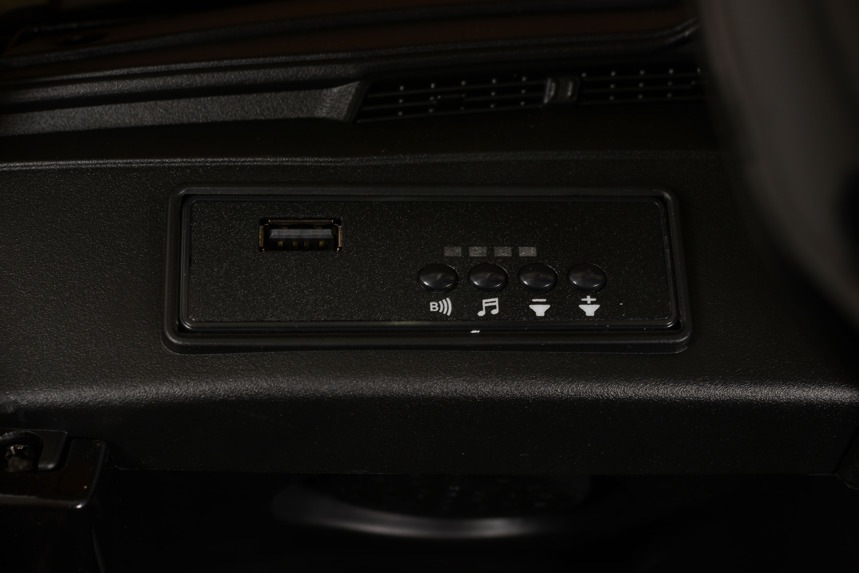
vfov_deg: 22.6
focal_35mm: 60
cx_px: 430
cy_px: 286
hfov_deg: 33.4
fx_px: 1432
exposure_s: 1/30
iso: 100
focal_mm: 60
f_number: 13
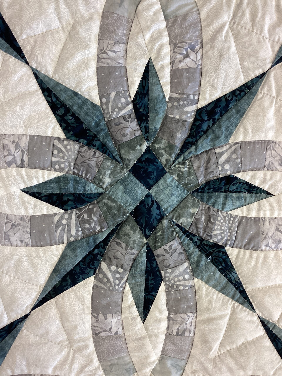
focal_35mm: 31
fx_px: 337
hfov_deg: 45.4
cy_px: 188
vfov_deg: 58.4
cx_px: 141
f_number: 2.4
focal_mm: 3.3
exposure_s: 1/50
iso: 80
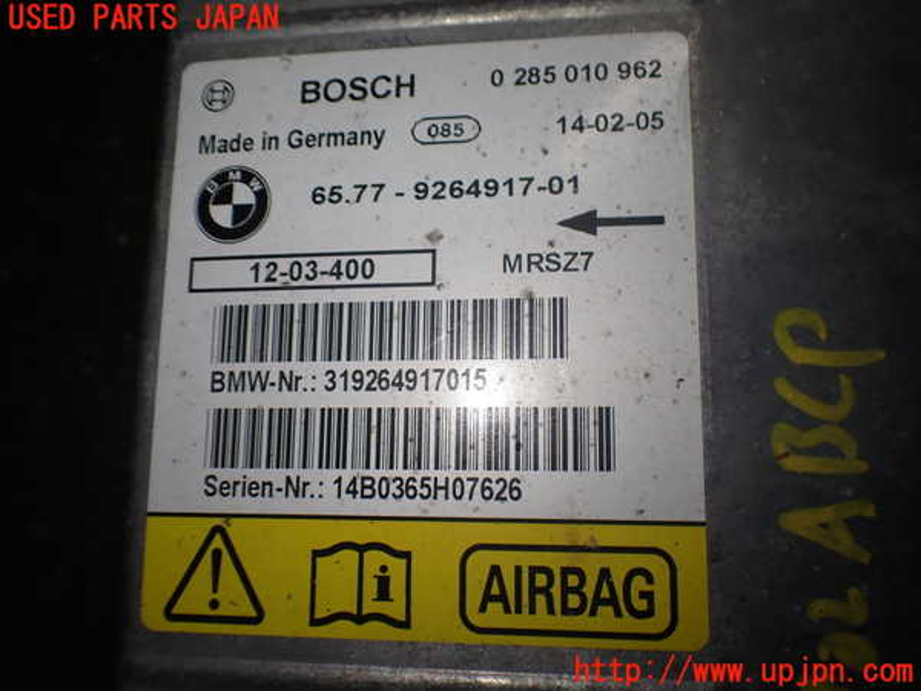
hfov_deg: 60.0
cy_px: 346
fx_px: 798
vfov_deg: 46.8
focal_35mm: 30
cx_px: 460
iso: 100
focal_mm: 5.4
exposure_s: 1/160
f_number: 2.3
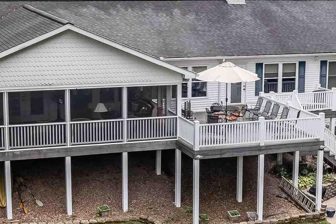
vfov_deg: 15.5
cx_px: 236
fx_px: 821
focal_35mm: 88
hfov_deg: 23.0
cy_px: 120
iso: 100
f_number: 3.5
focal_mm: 10.26
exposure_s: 1/50
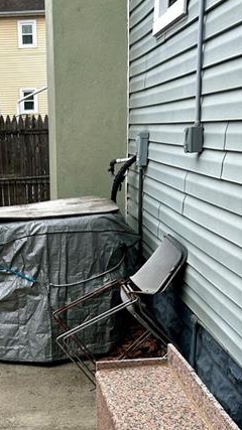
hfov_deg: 23.0
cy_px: 320
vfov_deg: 39.5
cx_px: 36
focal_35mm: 51
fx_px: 582
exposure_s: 1/733
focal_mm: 5.7
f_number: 1.5
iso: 50
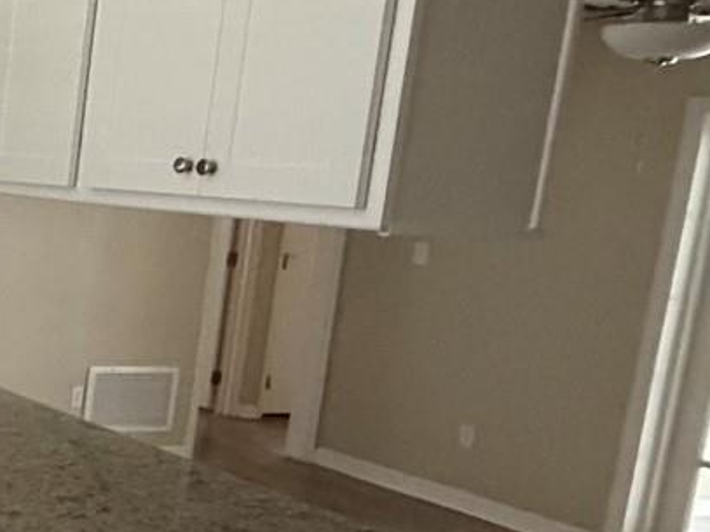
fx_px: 1128
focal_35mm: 55
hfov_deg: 24.9
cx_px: -406
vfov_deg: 26.5
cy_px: 312
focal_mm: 2.22
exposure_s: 1/60
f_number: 2.2
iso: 800
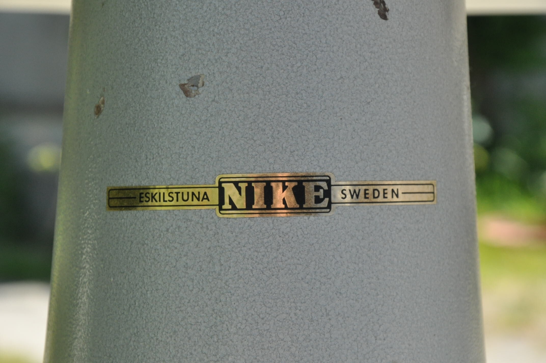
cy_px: 182
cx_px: 273
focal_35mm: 158
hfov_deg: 13.1
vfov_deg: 8.7
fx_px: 2386
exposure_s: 1/500
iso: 800
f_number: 11
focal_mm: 105
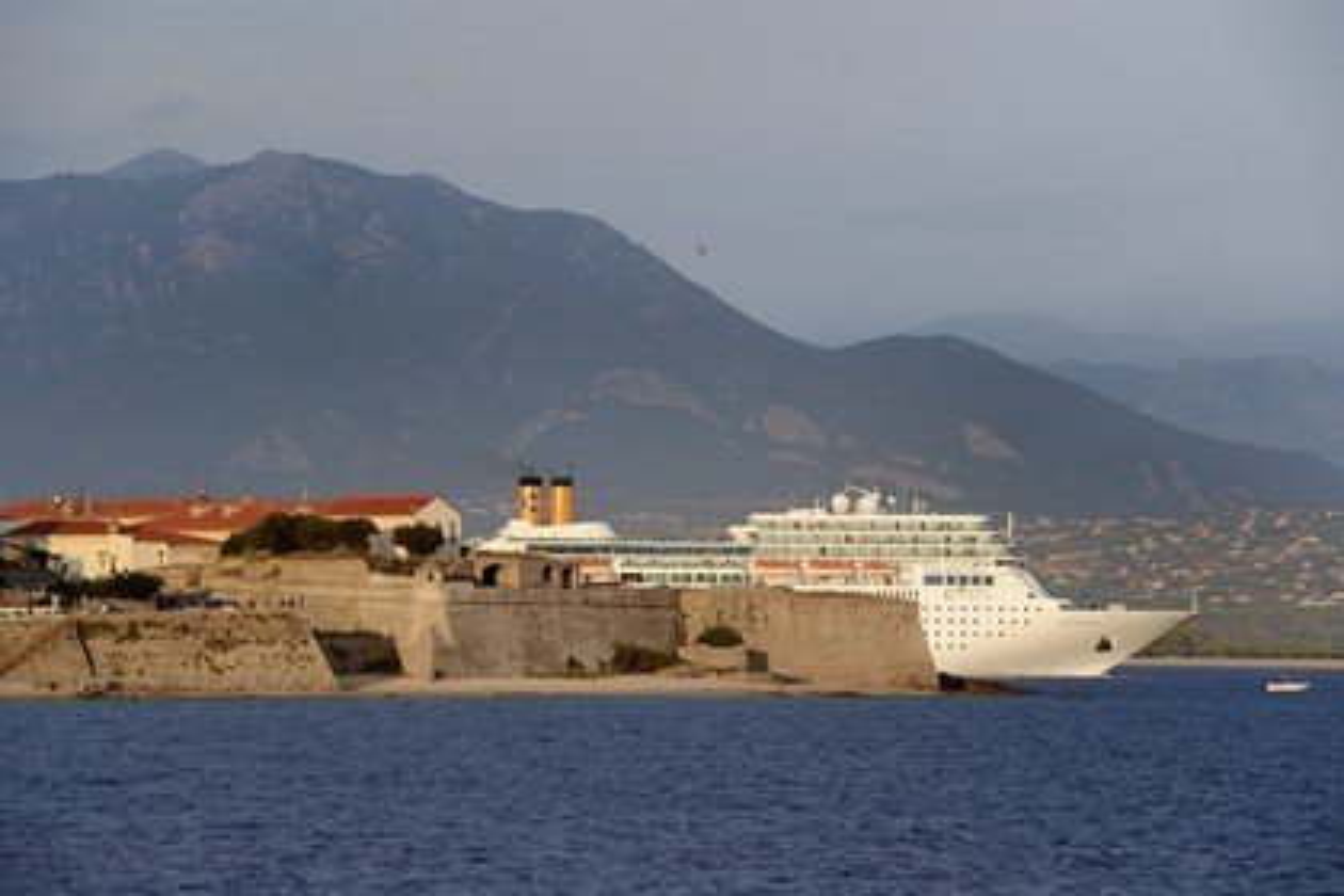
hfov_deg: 10.8
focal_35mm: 190
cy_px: 448
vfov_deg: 7.2
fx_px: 7093
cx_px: 672
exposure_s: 1/400
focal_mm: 190
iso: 400
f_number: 10
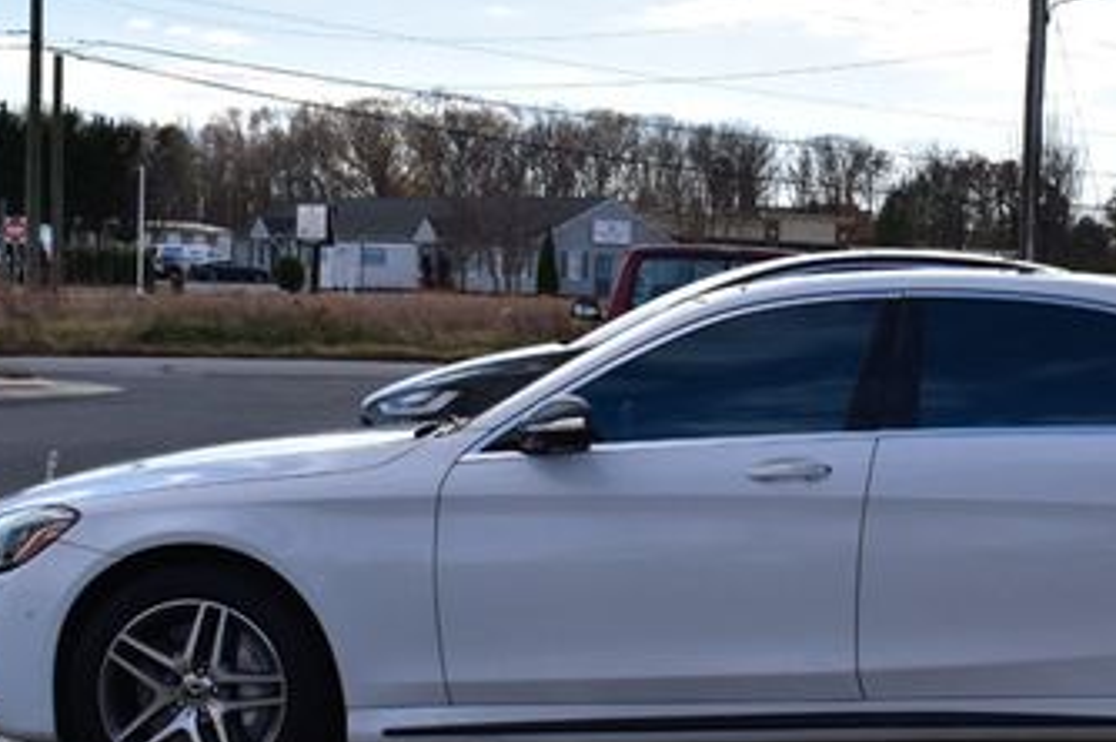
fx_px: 2229
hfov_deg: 27.7
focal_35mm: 72
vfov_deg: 18.9
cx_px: 859
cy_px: 428
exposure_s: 1/500
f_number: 11
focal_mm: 25
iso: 400
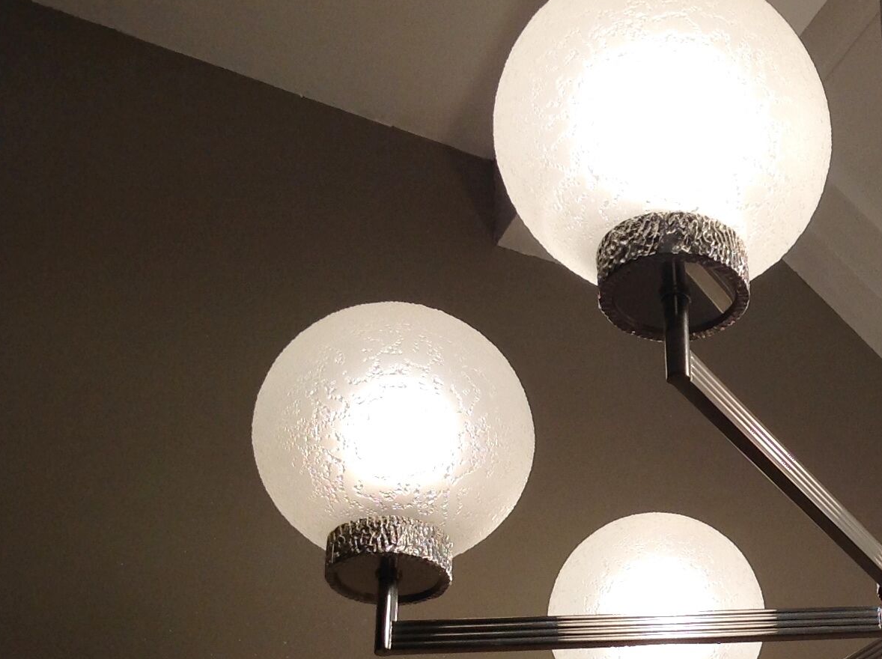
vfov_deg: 18.8
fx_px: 1959
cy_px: 575
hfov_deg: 23.9
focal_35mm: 77
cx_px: 941
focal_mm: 4.28
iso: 50
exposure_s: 1/113
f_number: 2.4
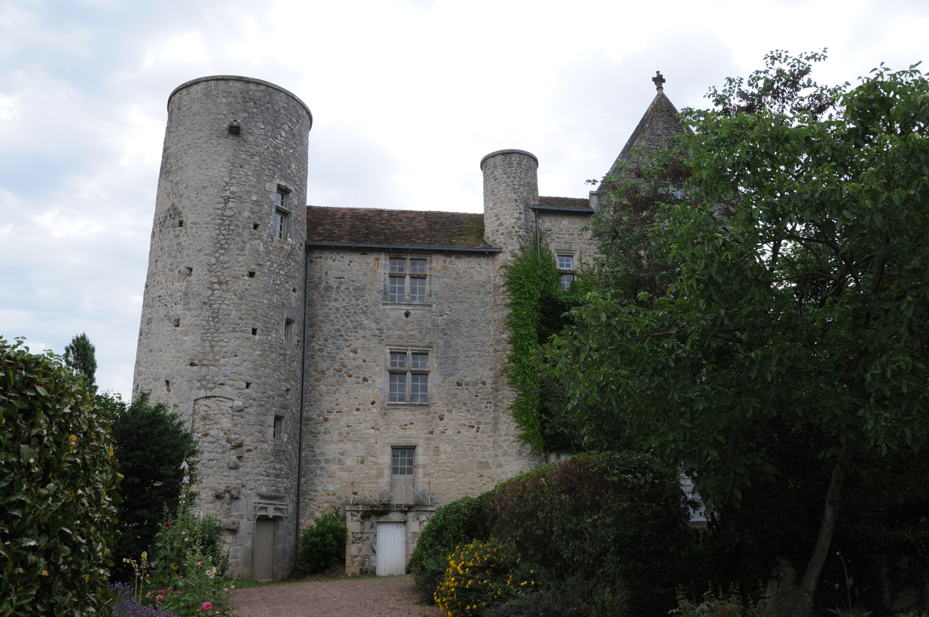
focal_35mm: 30
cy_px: 308
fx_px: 773
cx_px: 464
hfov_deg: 62.0
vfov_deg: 43.5
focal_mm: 20
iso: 640
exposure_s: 1/500
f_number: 11
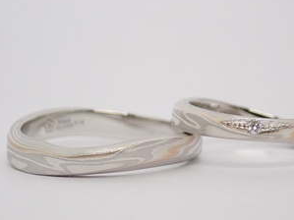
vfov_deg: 12.8
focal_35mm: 116
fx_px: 985
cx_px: 170
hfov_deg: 17.0
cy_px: 137
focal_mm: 13.65
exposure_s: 1/125
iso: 200
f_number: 4.1
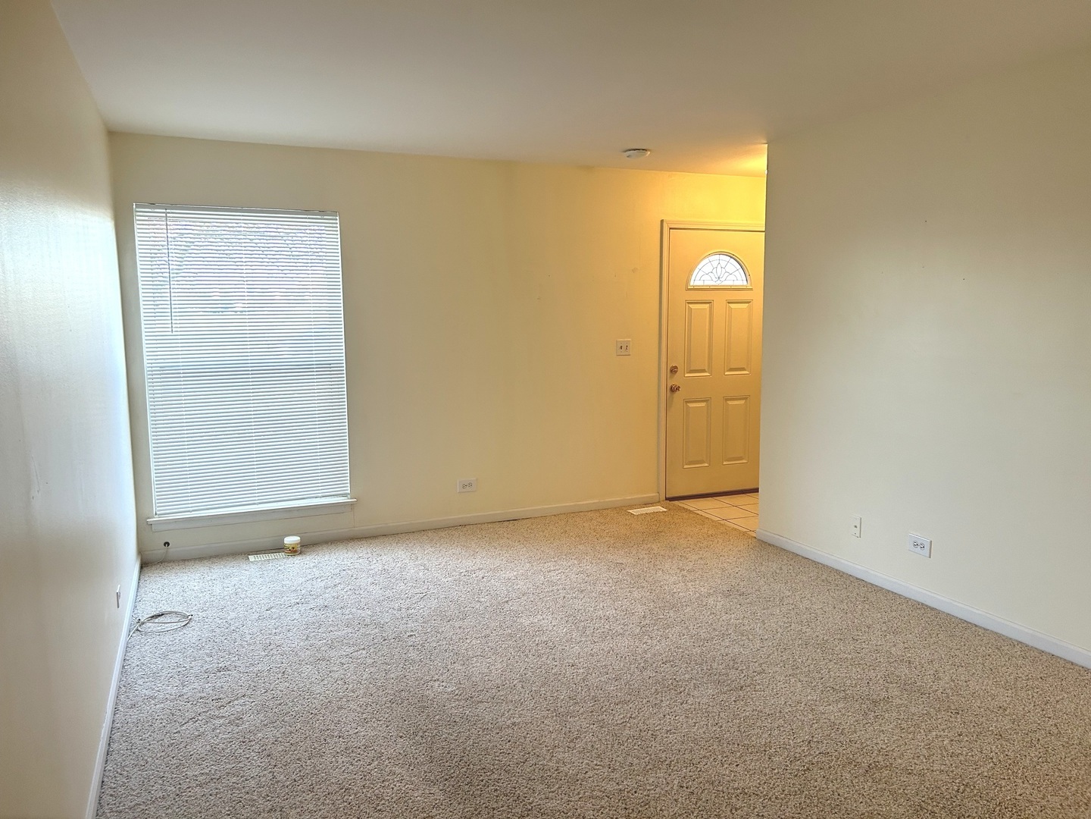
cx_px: 546
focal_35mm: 26
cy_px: 410
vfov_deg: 53.1
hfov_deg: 67.3
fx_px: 819
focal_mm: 5.7
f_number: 1.5
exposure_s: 1/120
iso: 125
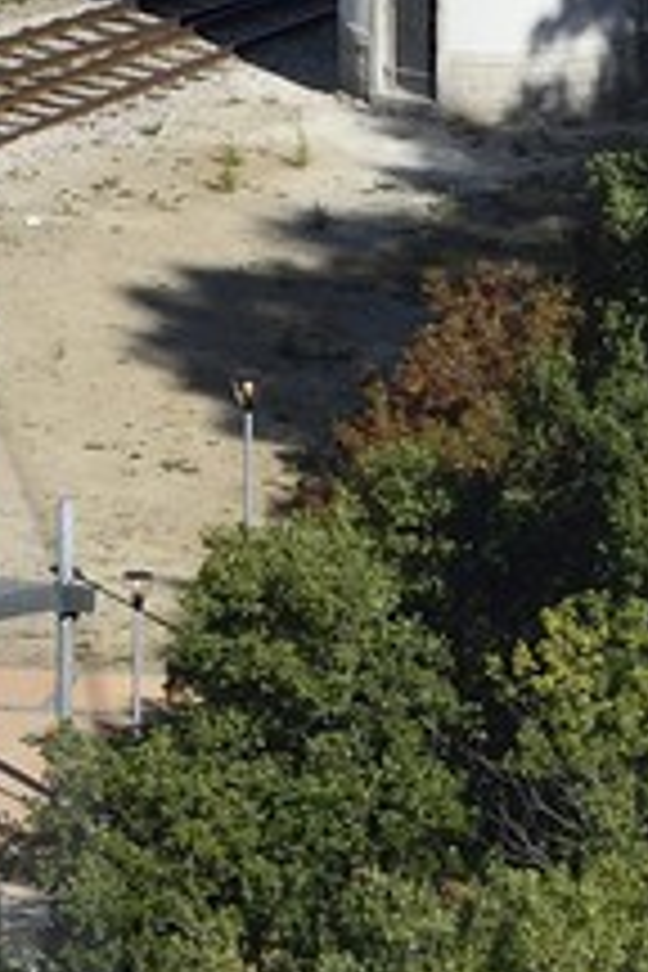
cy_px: 1030
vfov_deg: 1.4
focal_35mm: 1484
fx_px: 40065
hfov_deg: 0.9
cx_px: -1267
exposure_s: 1/320
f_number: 13
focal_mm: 200
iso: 200
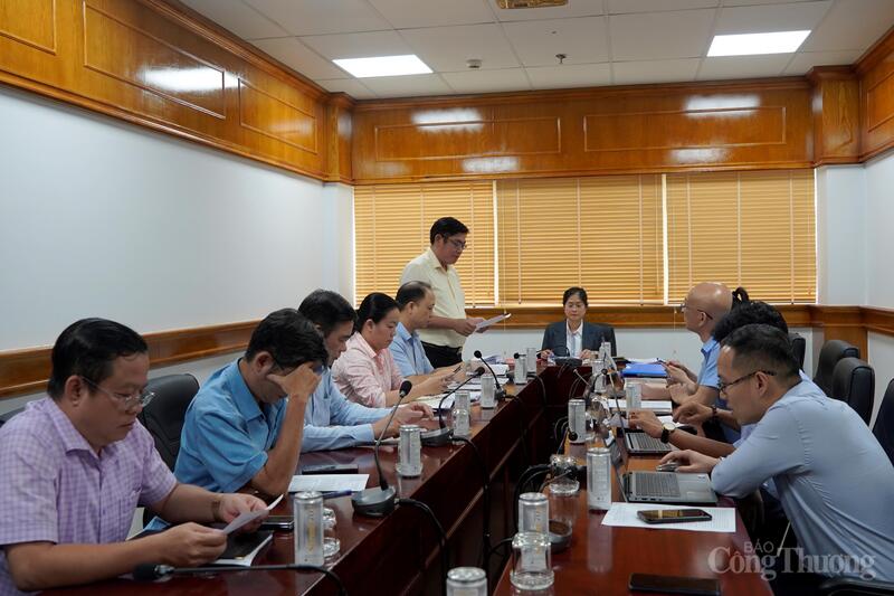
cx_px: 447
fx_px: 894
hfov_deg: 53.1
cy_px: 298
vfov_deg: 36.9
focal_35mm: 36
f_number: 4
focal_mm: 24
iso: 1000
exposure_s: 1/160
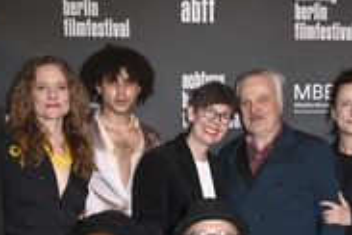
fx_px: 675
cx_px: 224
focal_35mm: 69
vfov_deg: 19.0
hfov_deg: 29.1
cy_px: 252
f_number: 6.3
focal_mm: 28
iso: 1250
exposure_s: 1/250
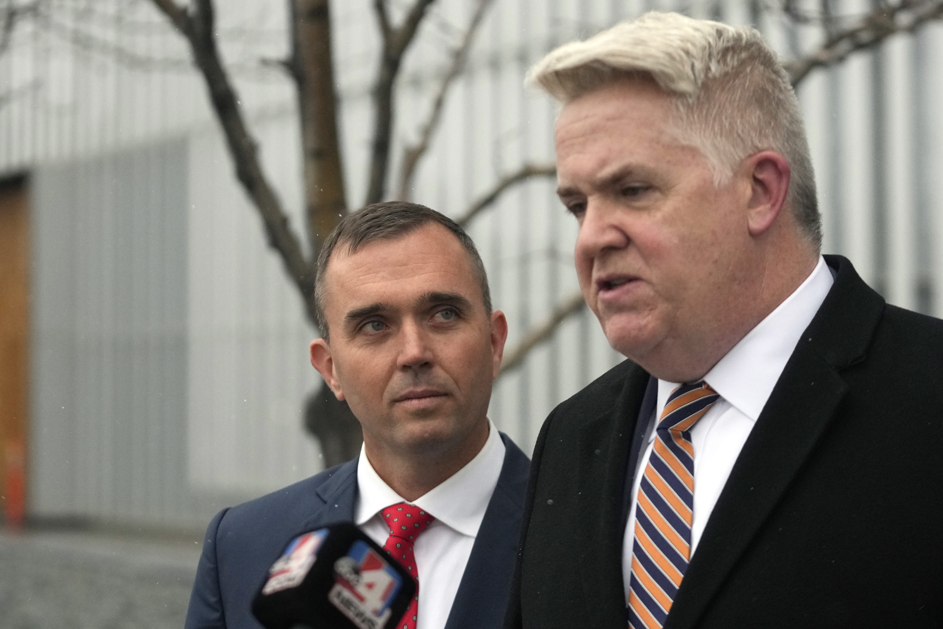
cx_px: 472
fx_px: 2750
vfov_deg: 13.0
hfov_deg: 19.5
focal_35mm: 105
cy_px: 314
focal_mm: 70
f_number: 2.8
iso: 3200
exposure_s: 1/2000
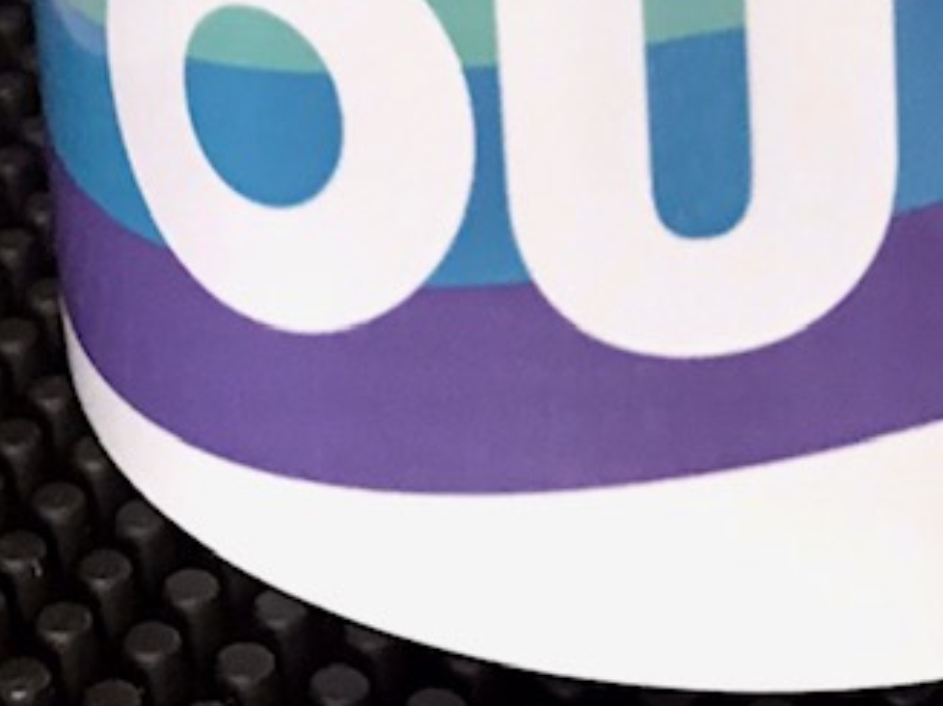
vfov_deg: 12.1
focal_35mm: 110
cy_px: -644
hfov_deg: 17.3
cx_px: -119
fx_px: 2994
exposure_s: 1/17
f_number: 1.8
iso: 40
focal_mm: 3.99
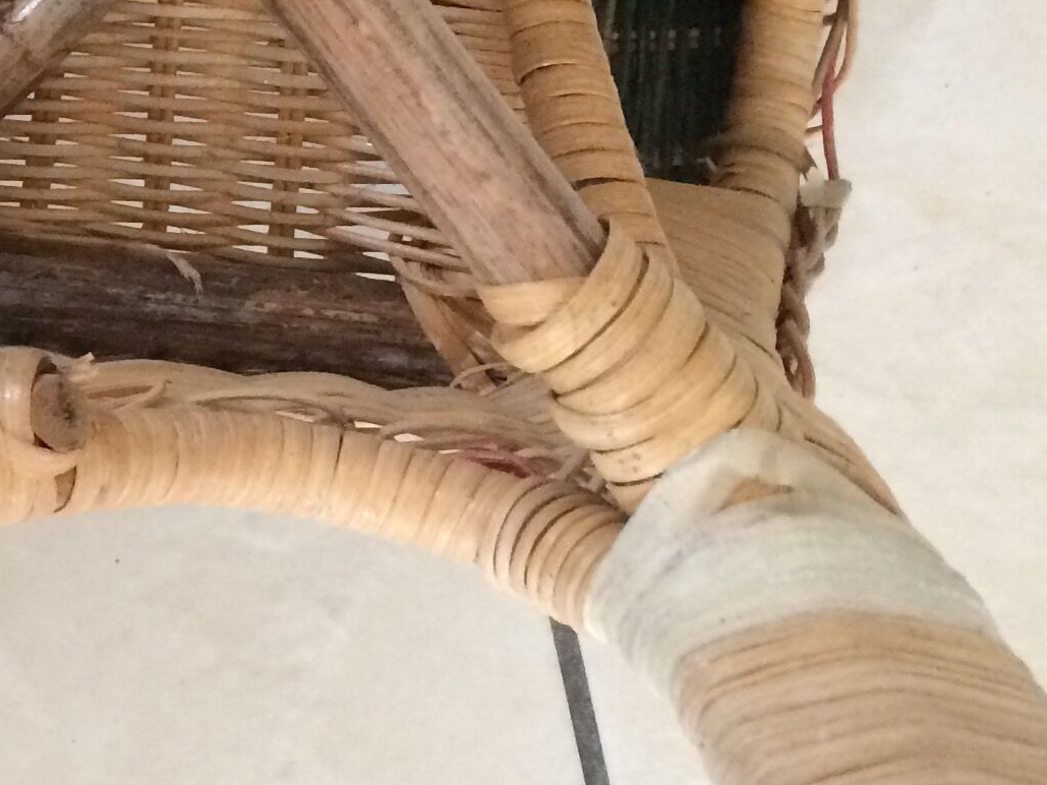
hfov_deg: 19.0
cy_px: 192
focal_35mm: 92
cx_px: -470
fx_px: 2783
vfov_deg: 16.0
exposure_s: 1/33
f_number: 2.2
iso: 320
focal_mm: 4.15
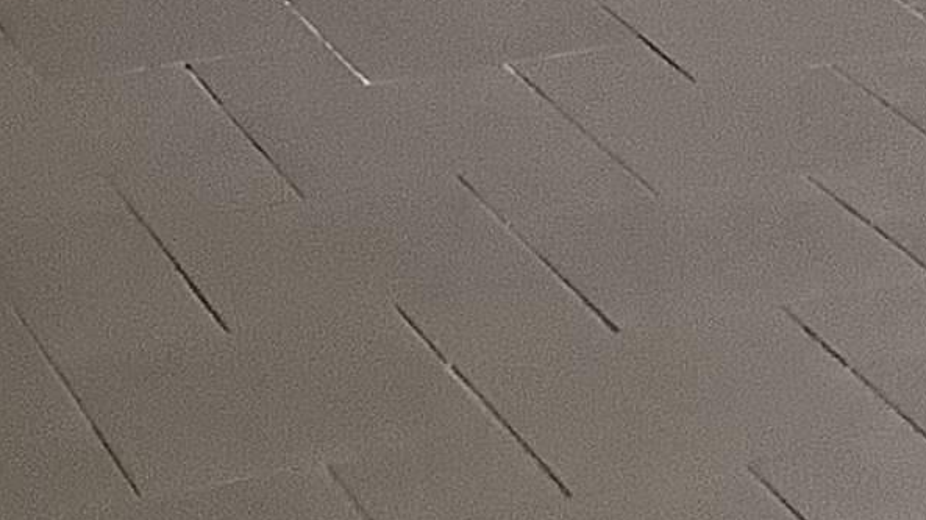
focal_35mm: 175
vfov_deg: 6.7
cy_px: -598
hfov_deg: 12.2
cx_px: 923
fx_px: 4295
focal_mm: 3.3
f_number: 2.4
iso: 200
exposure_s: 1/60
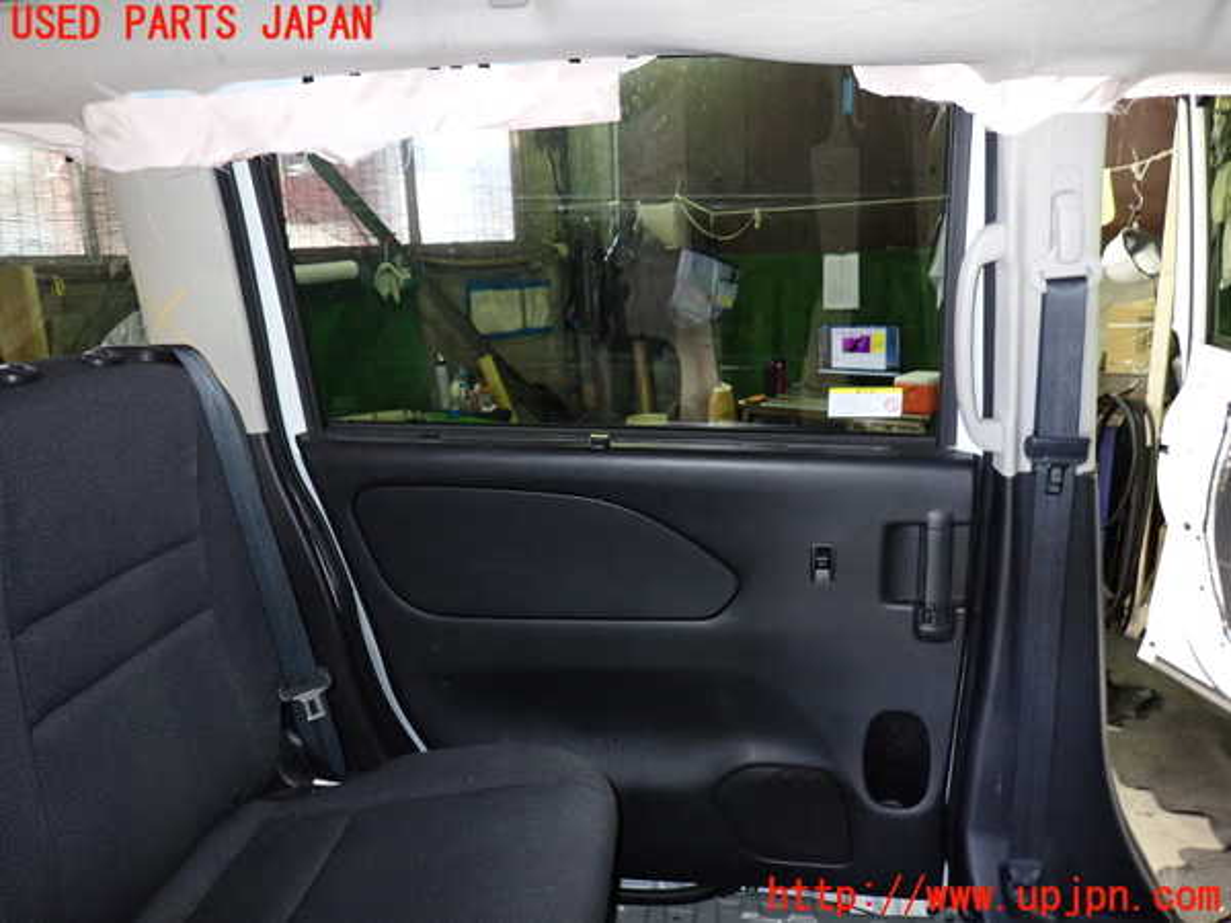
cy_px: 462
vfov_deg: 54.9
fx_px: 889
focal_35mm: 25
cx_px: 616
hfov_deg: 69.4
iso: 400
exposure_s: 1/30
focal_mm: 4.5
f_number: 2
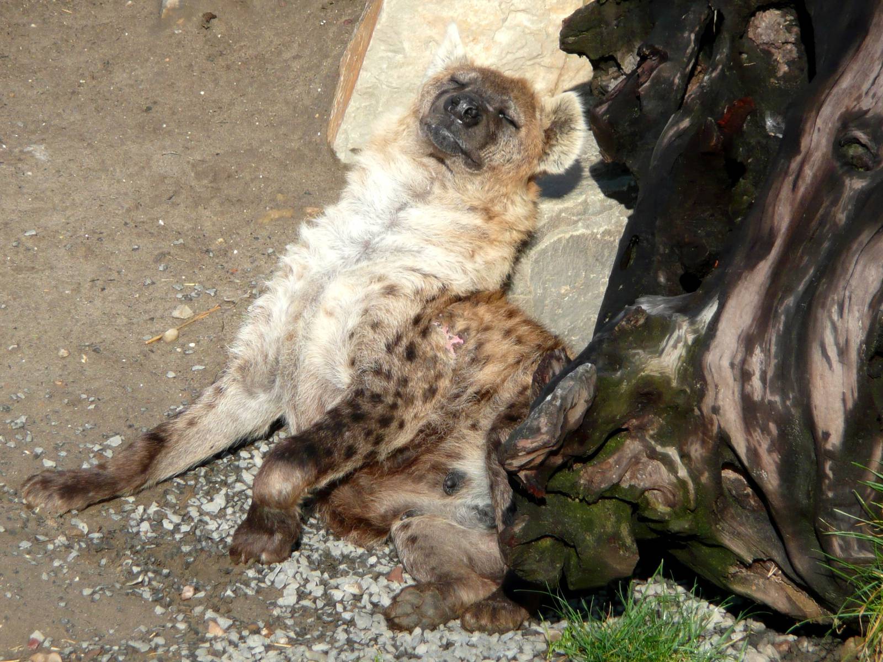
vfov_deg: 5.3
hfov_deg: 7.1
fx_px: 7142
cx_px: 442
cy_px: 331
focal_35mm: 280
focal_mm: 46
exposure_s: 1/320
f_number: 4.9
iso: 100
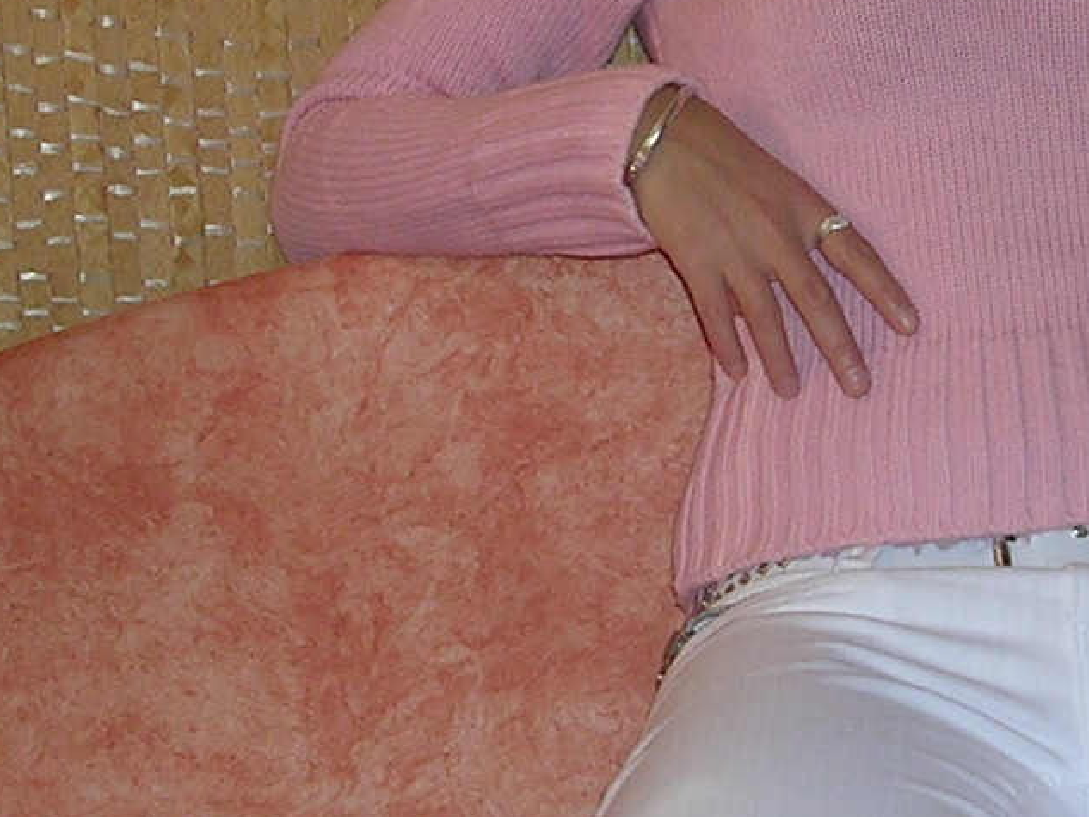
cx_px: 1022
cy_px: 15
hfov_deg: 15.8
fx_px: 3870
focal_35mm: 123
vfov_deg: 11.9
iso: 50
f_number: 2.8
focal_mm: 5.8
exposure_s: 1/60.1
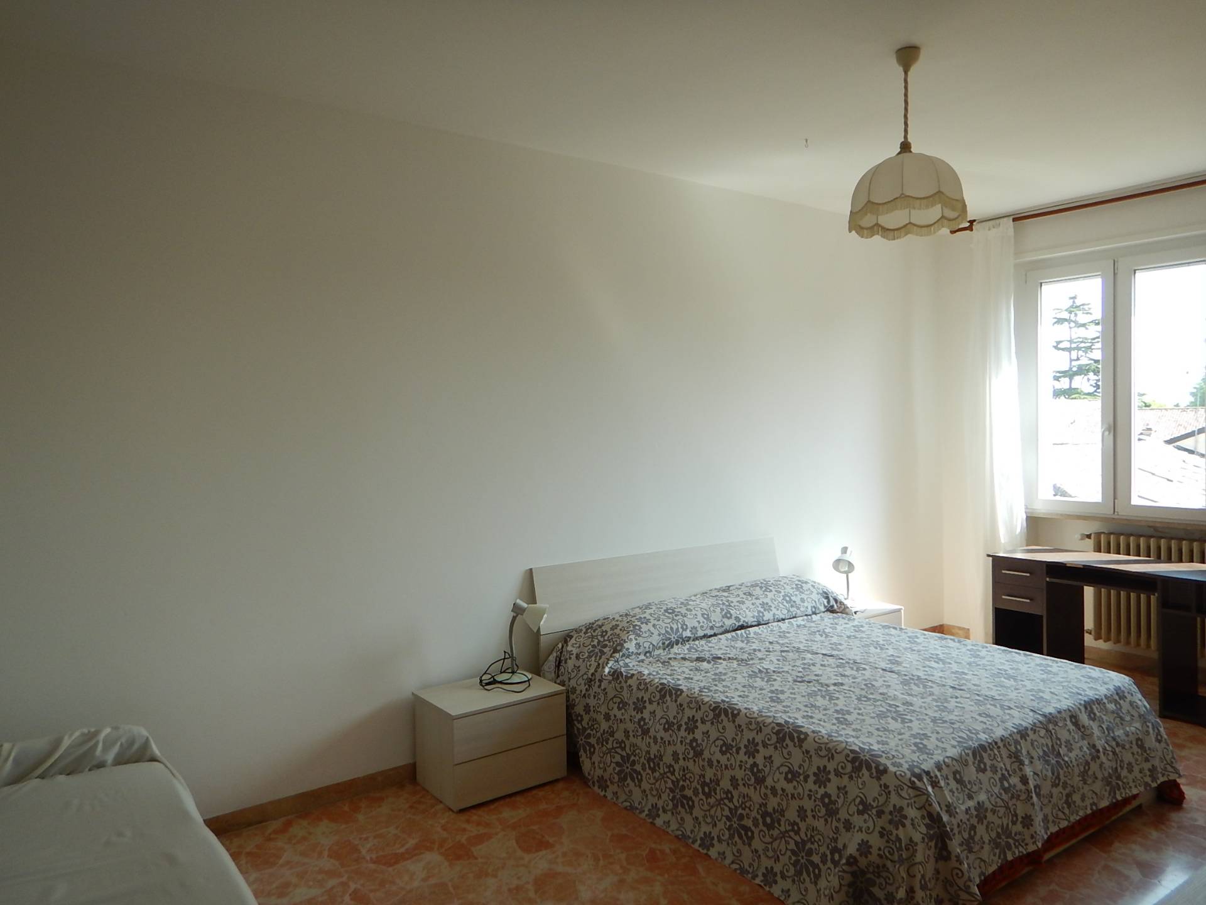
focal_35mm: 24
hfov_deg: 71.6
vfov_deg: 56.8
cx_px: 603
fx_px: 836
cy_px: 452
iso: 125
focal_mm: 4.3
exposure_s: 1/160
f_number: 2.8
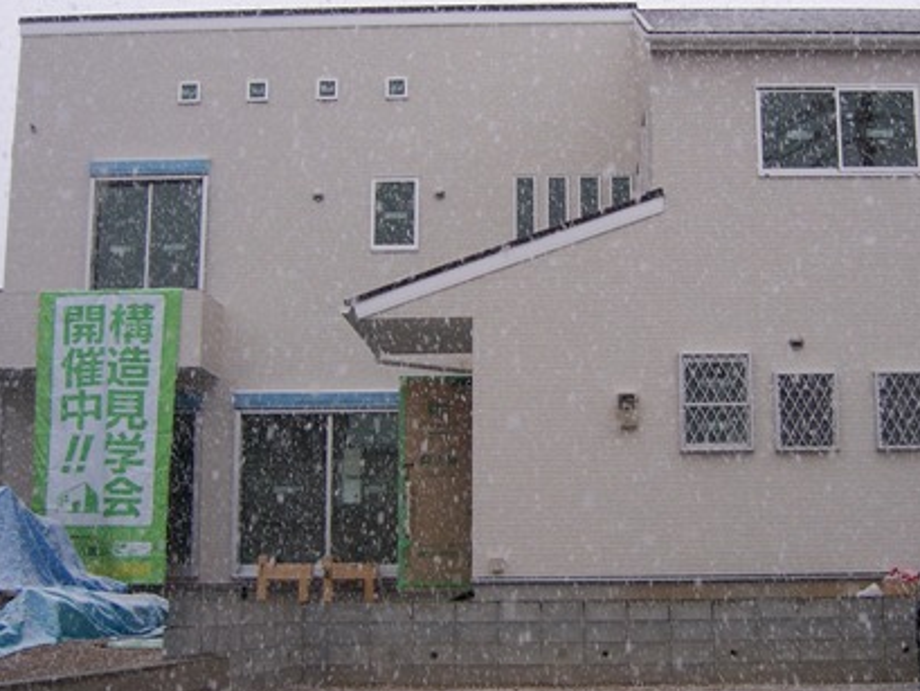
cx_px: 576
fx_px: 1356
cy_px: 346
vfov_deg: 28.6
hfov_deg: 37.3
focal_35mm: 51
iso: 80
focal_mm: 6.2
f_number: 2.8
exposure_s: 1/125
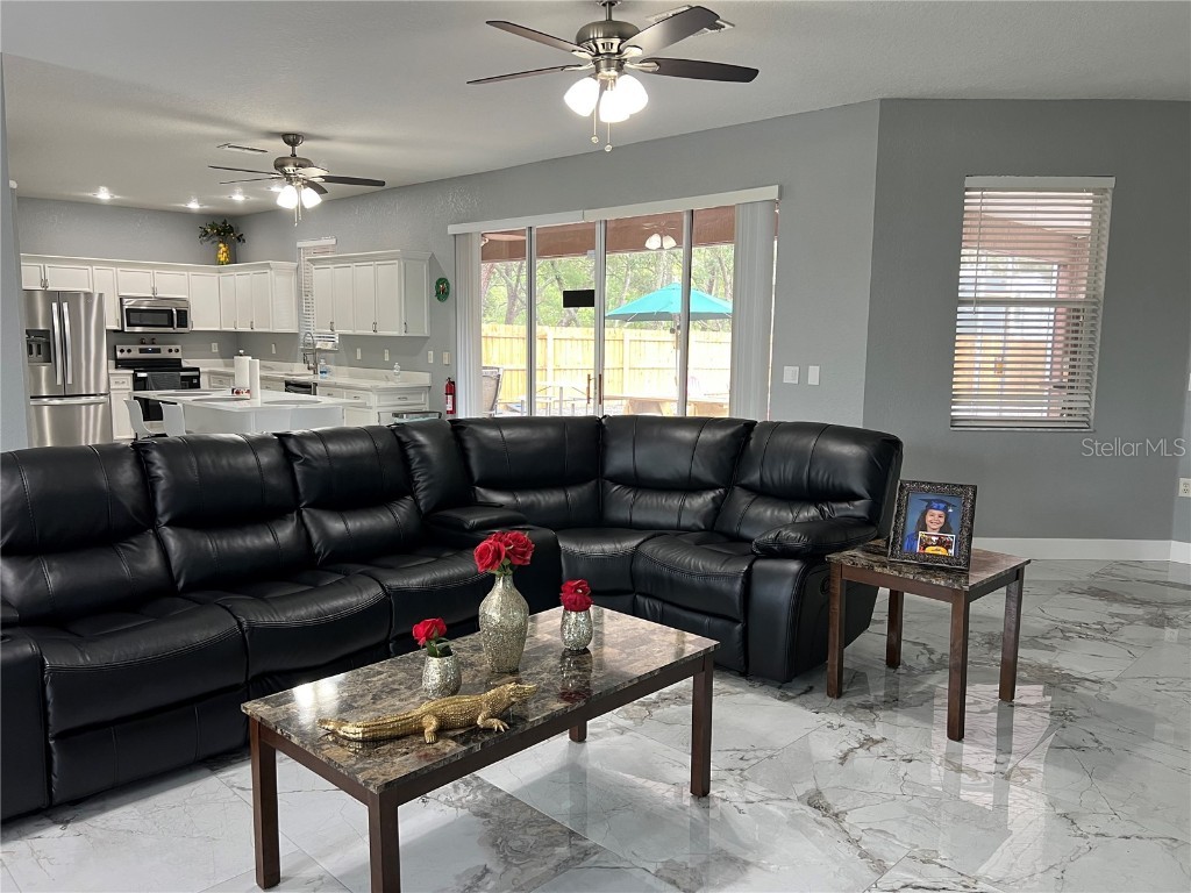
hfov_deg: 67.3
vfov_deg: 53.1
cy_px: 446
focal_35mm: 26
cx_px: 596
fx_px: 895
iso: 160
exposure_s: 1/60
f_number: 1.5
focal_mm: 5.7
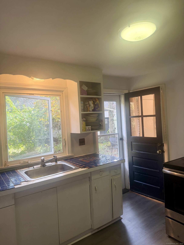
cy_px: 122
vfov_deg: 71.6
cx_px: 92
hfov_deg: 56.8
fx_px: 170
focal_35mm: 24
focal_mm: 6.76
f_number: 1.78
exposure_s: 1/120
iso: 200
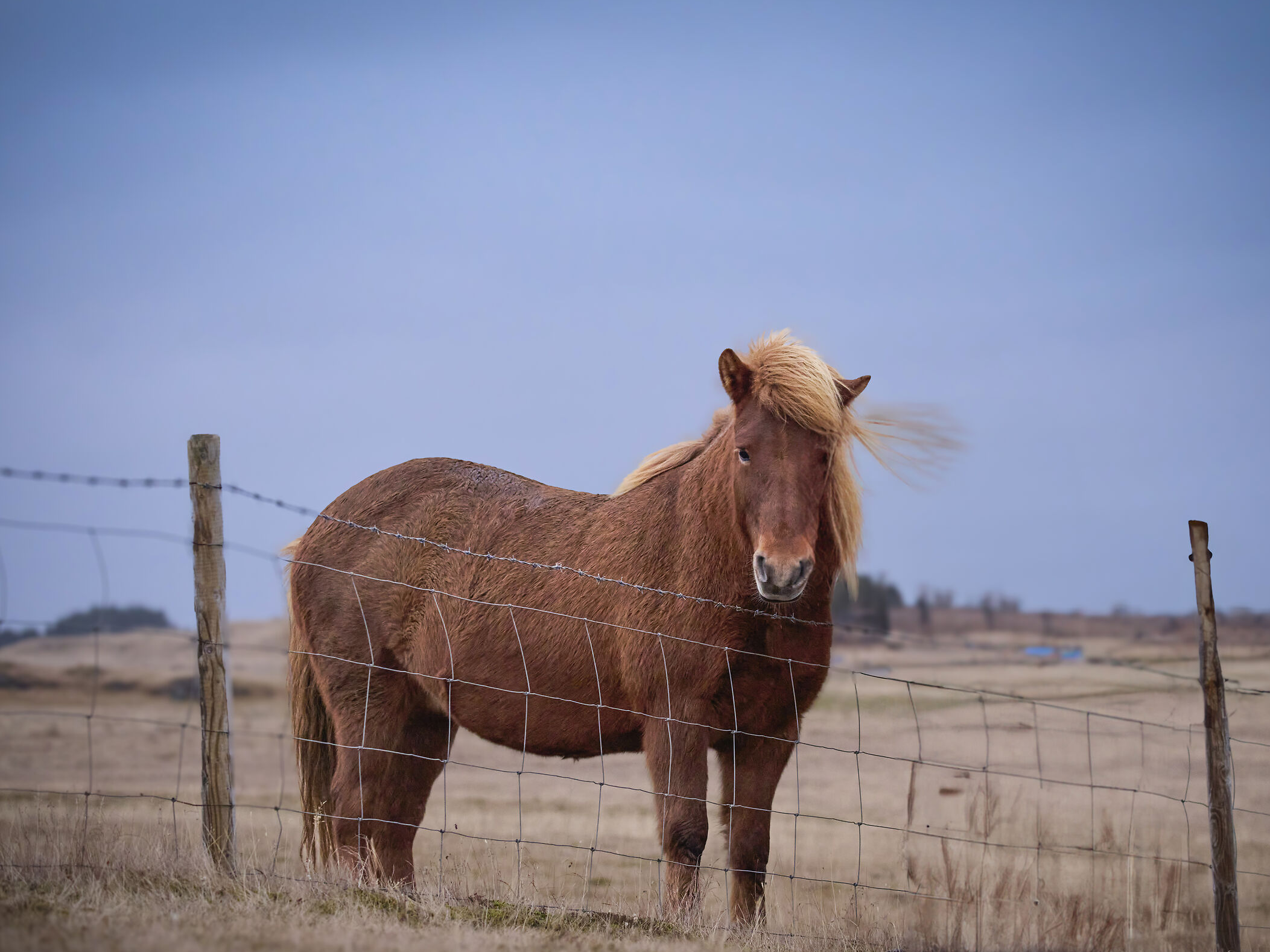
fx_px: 5027
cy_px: 476
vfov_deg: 10.8
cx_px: 710
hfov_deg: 14.4
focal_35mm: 137
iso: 8000
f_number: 5.6
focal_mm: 125
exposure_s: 1/500
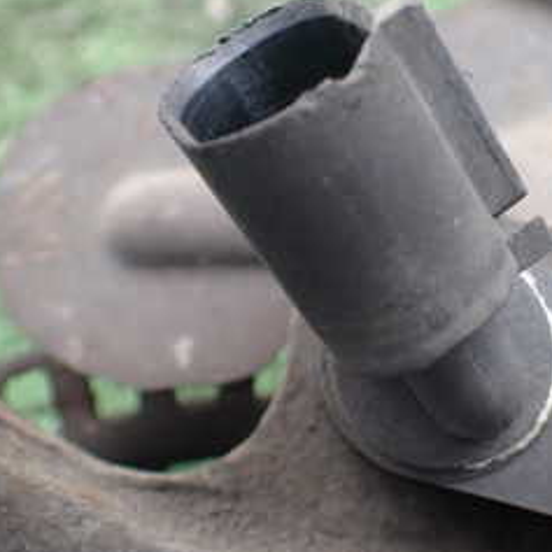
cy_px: 235
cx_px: 426
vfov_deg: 25.7
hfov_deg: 25.4
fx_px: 1209
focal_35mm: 67
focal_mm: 5.4
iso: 125
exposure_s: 1/125
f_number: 2.3
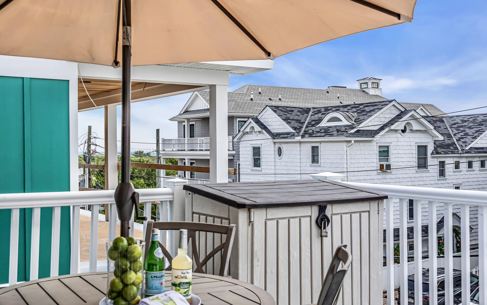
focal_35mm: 43
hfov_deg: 46.2
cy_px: 146
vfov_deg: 29.9
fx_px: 571
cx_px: 220
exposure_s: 1/640
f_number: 8
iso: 200
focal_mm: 35
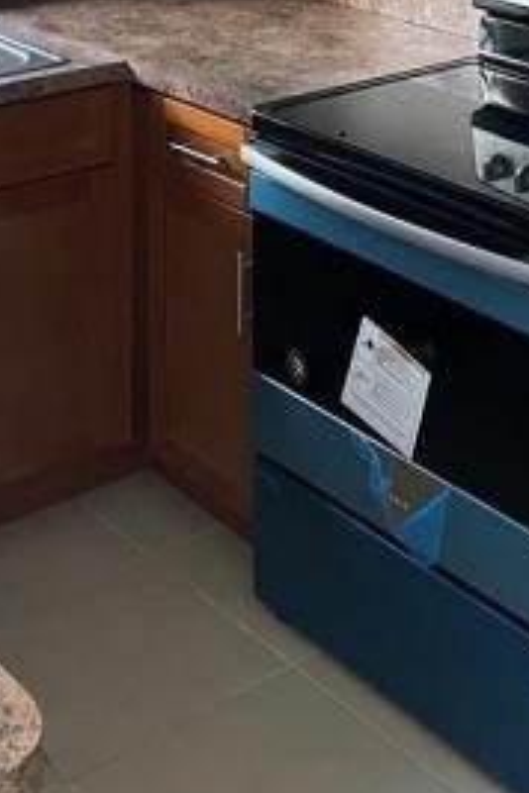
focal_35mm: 73
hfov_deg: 18.6
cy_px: -154
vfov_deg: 25.0
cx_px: 351
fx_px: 1609
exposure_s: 1/47
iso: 500
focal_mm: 4.2
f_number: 1.6
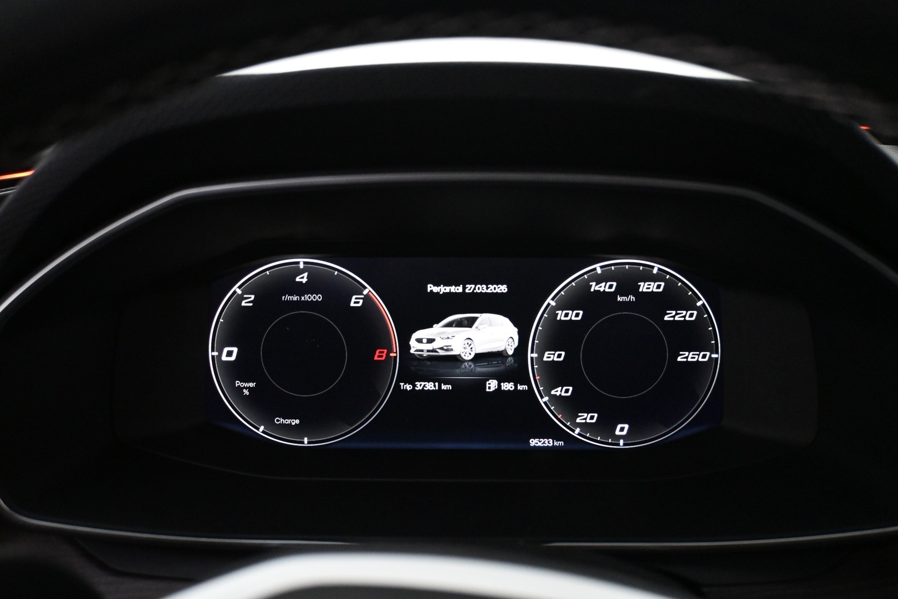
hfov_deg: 59.5
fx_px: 786
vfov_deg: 41.7
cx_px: 449
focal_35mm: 32
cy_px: 300
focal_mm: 21
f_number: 4
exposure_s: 1/60
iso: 4000
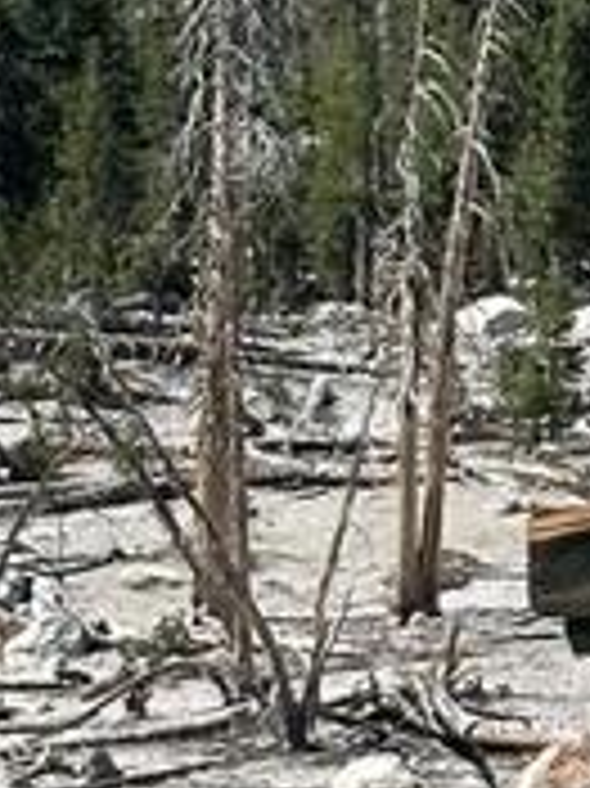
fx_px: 6394
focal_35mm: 281
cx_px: 1126
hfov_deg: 5.2
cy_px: -158
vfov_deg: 7.0
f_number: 1.78
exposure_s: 1/3257
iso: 64
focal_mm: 6.86
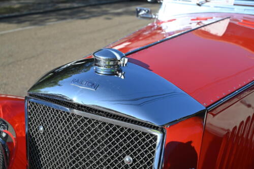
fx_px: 353
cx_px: 127
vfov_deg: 27.0
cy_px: 84
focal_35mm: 50
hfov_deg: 39.6
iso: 100
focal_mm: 50
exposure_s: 1/400
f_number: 7.1
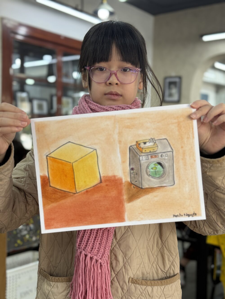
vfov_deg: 39.7
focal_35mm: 48
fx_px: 416
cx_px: 112
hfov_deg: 30.3
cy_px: 150
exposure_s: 1/100
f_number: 1.78
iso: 50
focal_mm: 6.76
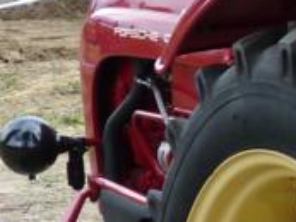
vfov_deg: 6.3
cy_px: 188
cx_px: 643
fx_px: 2019
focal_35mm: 236
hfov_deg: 7.9
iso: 80
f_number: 4
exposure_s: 1/160
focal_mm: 6.1
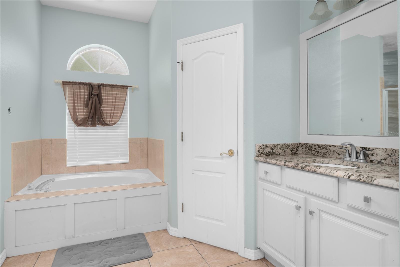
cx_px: 200
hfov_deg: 90.0
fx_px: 200
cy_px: 134
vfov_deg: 67.4
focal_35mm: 18
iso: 400
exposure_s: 1/60
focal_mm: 12
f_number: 7.1
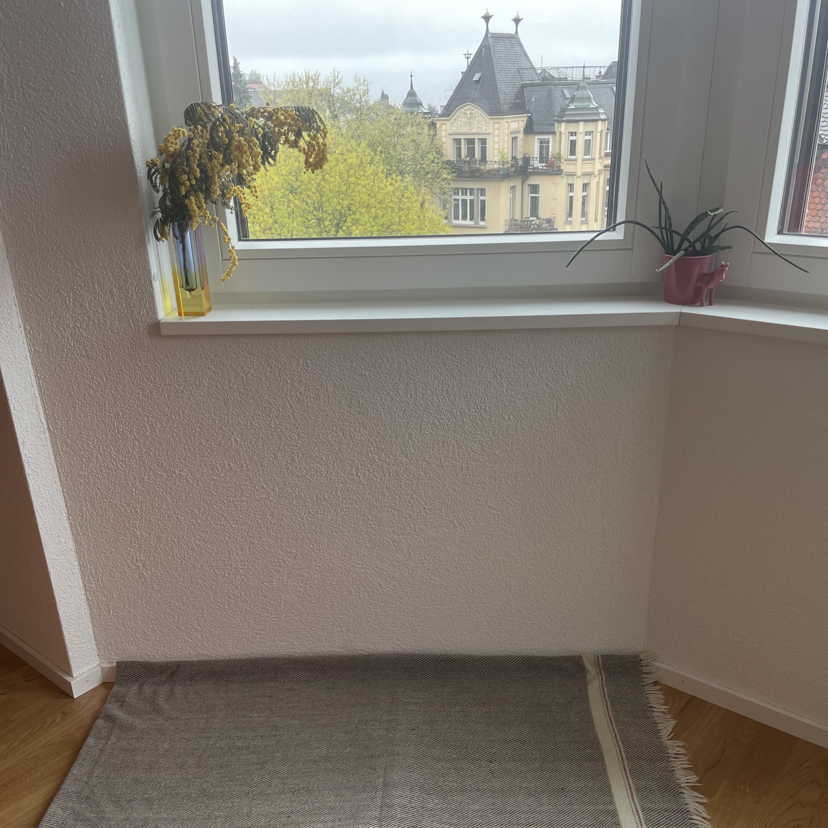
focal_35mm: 31
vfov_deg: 52.2
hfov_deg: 52.5
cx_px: 415
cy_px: 490
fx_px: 839
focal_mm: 4.2
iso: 64
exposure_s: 1/121
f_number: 1.6
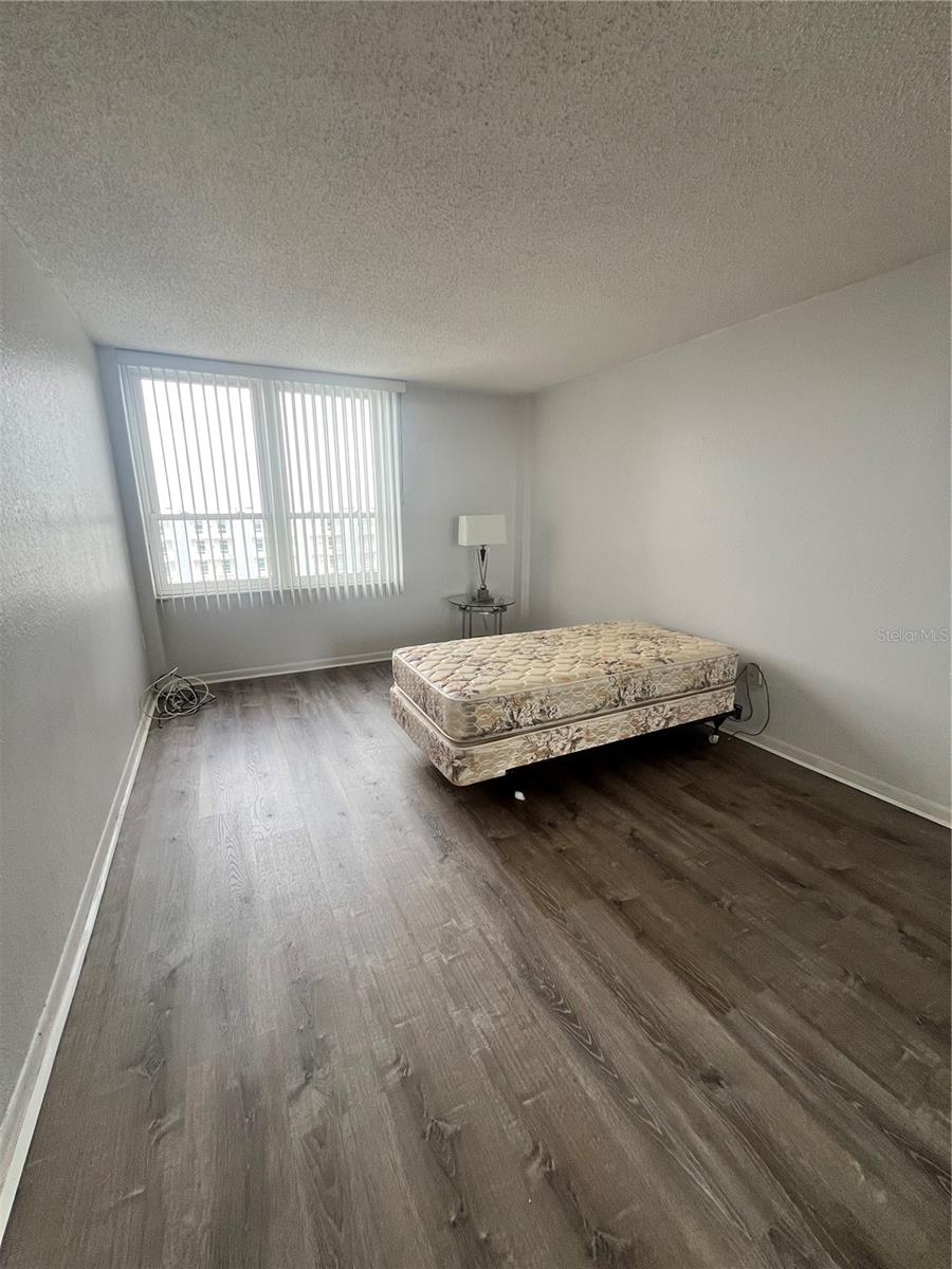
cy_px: 634
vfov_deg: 106.2
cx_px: 476
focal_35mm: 13
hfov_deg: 89.9
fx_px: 477
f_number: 1.8
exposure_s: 1/120
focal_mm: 1.57
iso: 160
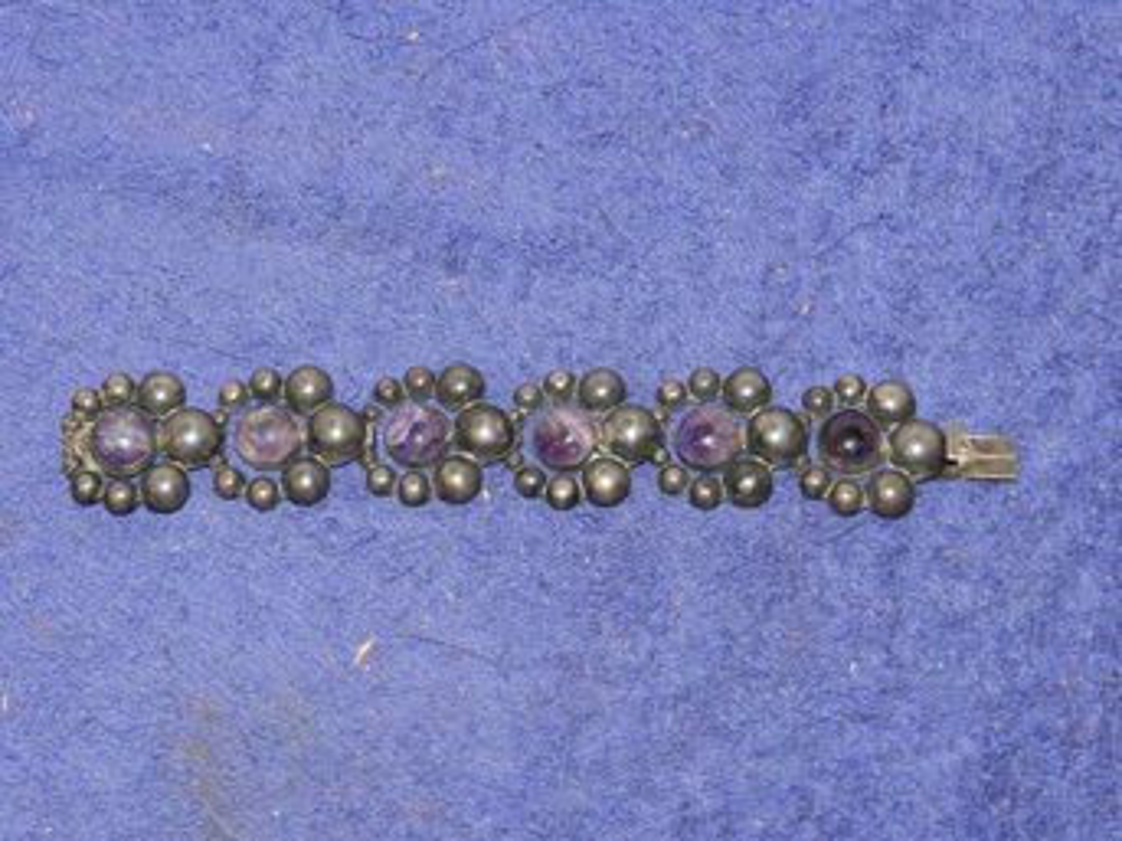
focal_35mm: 60
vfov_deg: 24.4
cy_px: 420
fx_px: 1944
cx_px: 561
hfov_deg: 32.2
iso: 200
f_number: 4.6
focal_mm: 10.7
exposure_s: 1/30
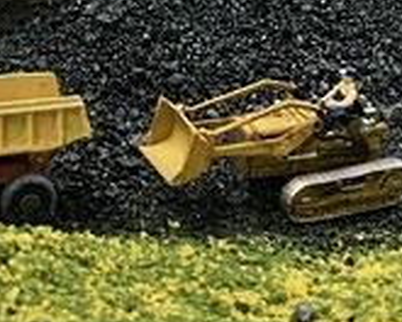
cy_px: -127
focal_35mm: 137
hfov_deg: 14.0
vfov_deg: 10.9
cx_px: 246
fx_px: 1630
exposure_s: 1/33
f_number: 2.2
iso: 100
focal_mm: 4.15
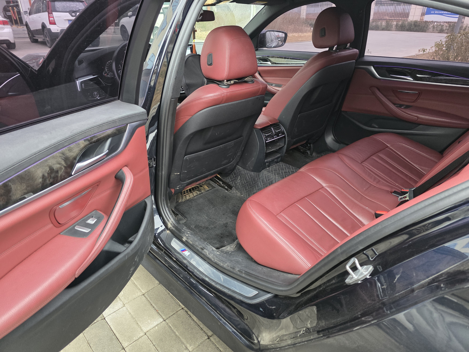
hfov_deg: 73.9
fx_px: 312
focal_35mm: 23
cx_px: 234
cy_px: 176
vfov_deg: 58.9
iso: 250
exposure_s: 1/100
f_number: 1.7
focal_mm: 6.3
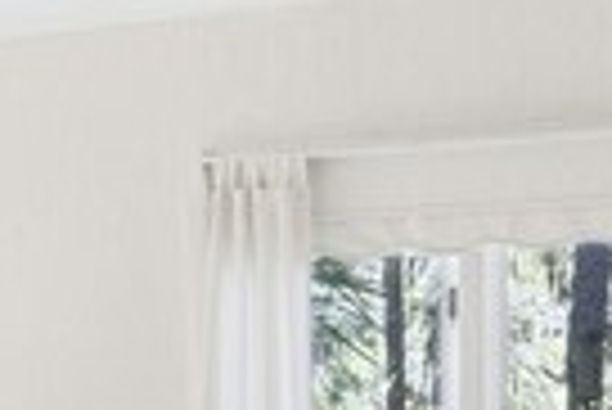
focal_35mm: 128
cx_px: -1172
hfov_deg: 11.0
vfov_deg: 10.6
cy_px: 478
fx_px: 2178
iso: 320
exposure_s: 1/160
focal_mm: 16
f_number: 9
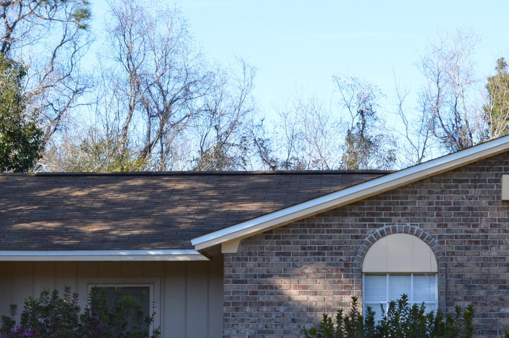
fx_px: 1780
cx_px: 210
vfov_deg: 10.8
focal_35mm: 126
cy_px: 293
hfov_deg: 16.3
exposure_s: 1/160
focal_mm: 30
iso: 100
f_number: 6.3
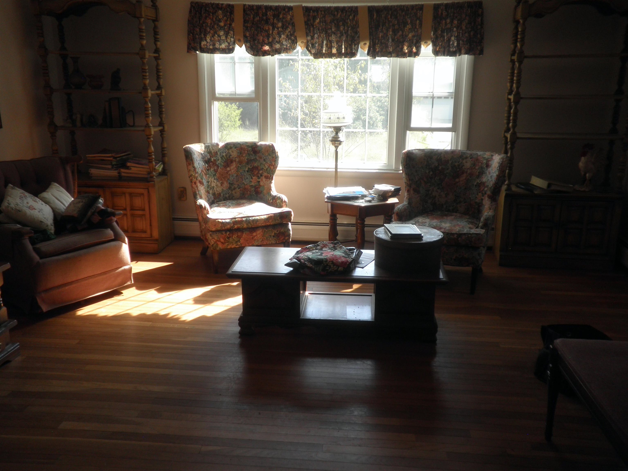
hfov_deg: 58.4
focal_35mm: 31
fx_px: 562
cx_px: 314
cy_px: 236
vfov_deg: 45.4
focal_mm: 5.5
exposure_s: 1/80
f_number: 2.8
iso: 64
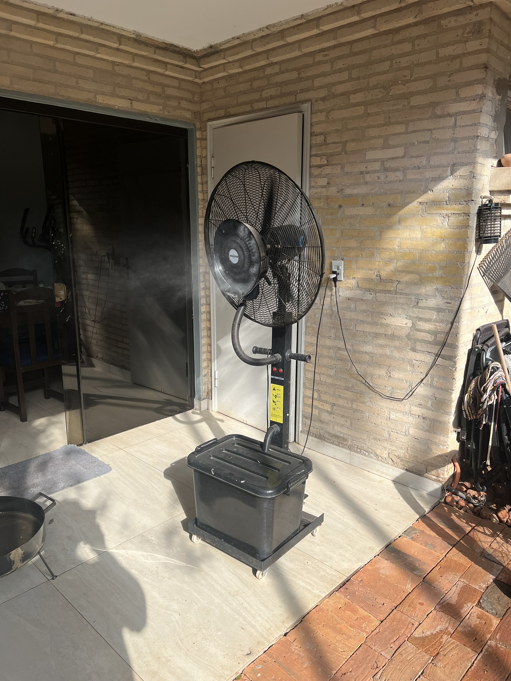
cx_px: 256
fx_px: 512
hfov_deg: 53.1
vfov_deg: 67.3
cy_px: 340
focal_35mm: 26
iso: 50
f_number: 1.5
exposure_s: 1/917
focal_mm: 5.7
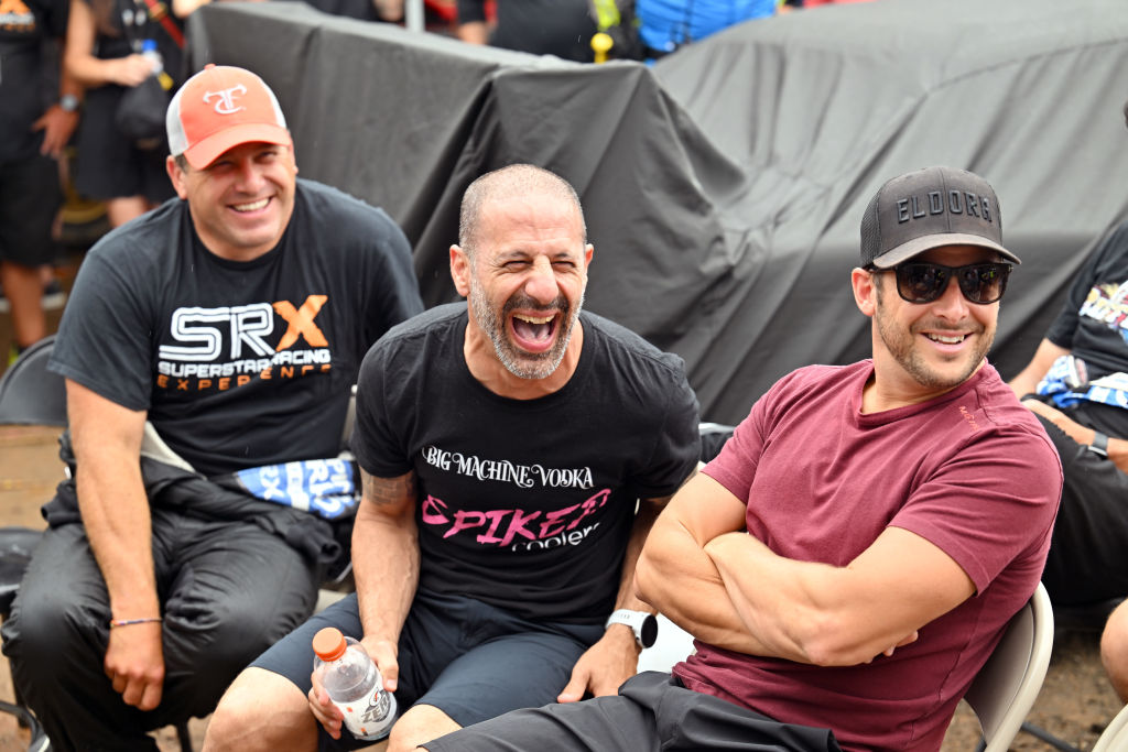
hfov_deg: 25.1
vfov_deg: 16.9
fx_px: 2538
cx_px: 564
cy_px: 376
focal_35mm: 81
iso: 200
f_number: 3.5
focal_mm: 81
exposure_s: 1/400
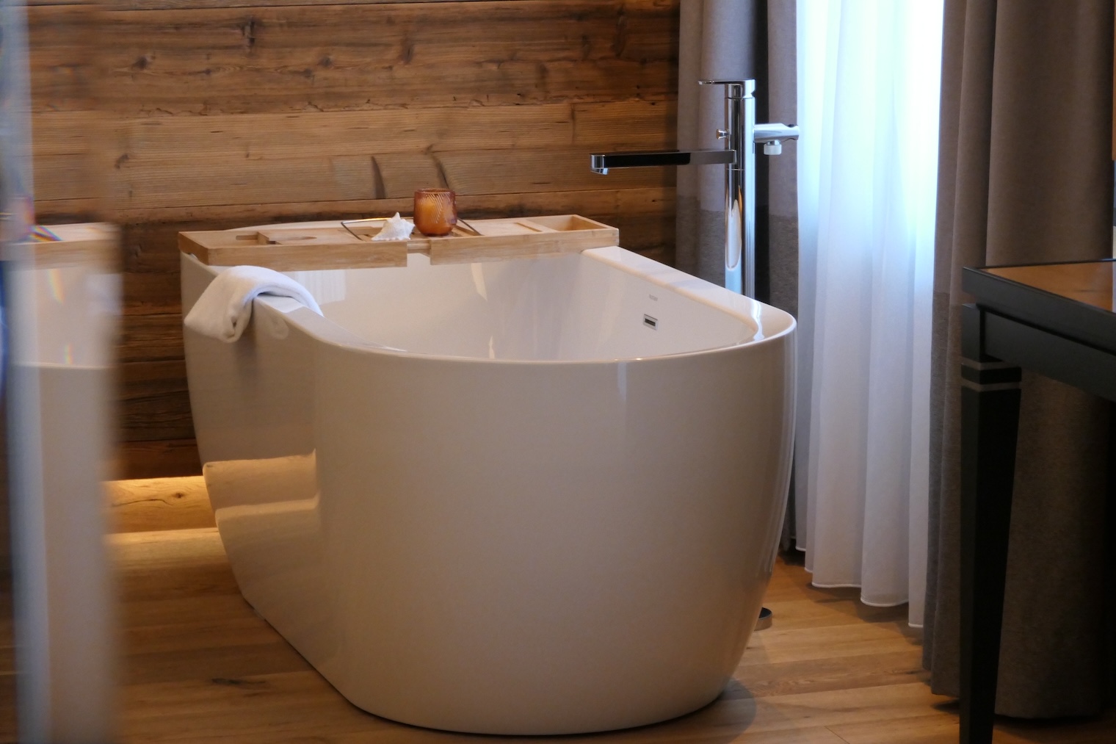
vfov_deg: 12.3
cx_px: 558
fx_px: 3440
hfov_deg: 18.4
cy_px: 372
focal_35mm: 111
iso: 1600
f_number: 4.2
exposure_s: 1/80
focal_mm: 40.7
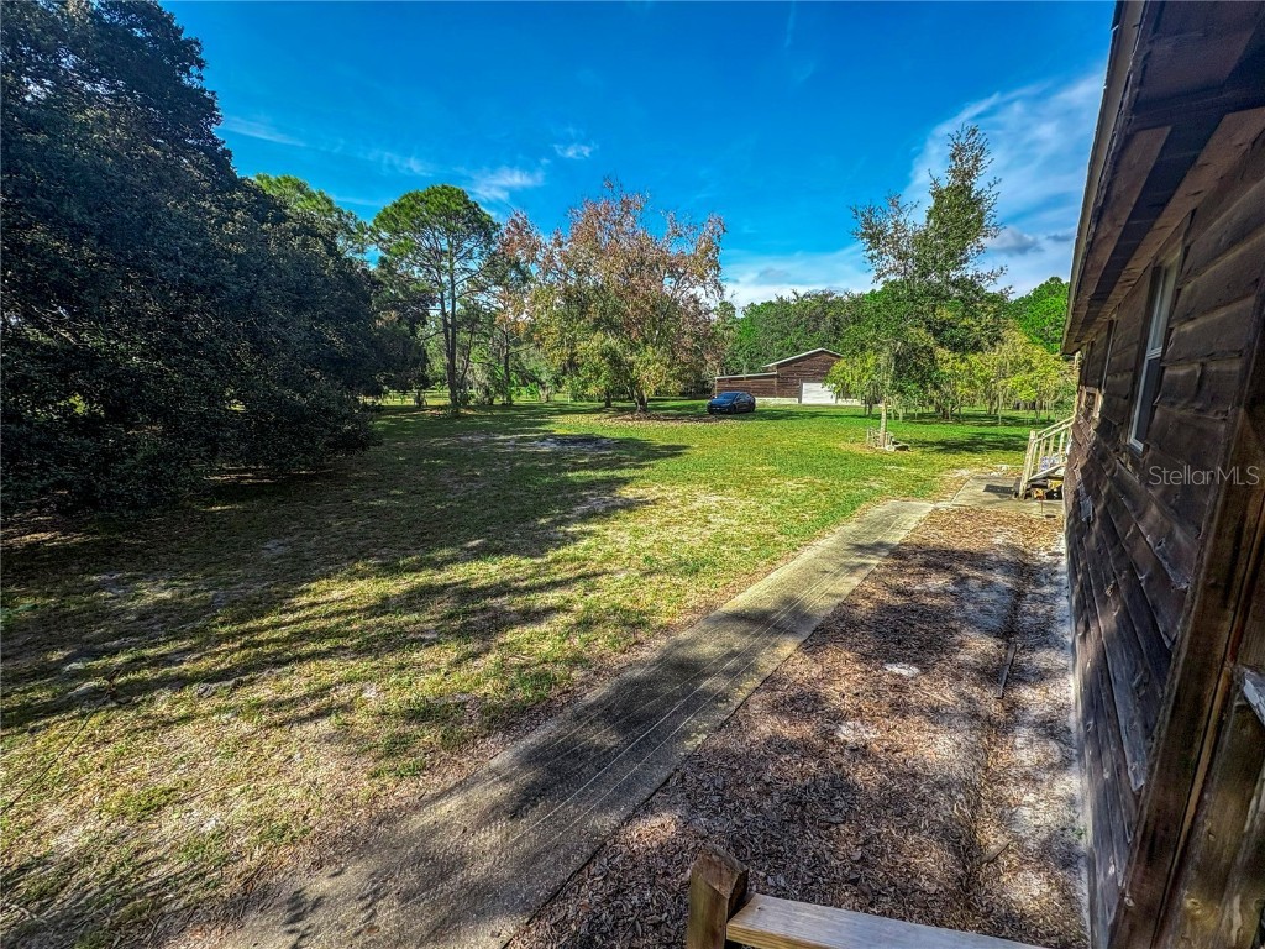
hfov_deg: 102.1
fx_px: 512
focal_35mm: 14
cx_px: 632
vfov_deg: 85.7
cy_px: 474
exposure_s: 1/850
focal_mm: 2.22
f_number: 2.2
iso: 40
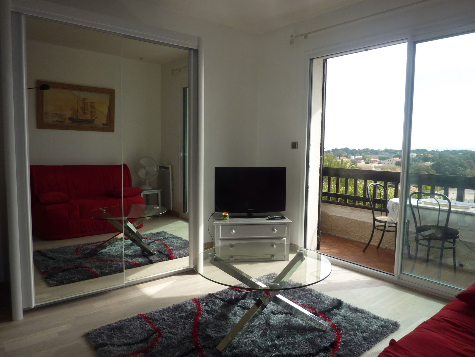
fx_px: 343
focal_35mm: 25
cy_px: 178
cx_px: 238
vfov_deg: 54.9
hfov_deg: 69.4
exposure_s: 1/250
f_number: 4
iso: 100
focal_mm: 4.1
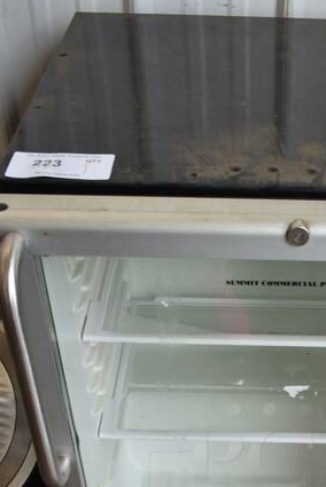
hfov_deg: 23.0
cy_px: 457
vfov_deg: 32.4
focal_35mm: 58
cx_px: 270
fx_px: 786
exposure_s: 1/125
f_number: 3.5
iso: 180
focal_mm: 18
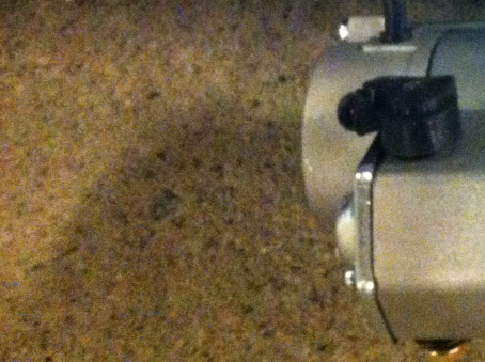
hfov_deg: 18.3
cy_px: -79
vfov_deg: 14.3
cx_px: 633
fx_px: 1399
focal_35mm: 100
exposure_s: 1/15
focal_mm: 3.85
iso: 1000
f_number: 2.8
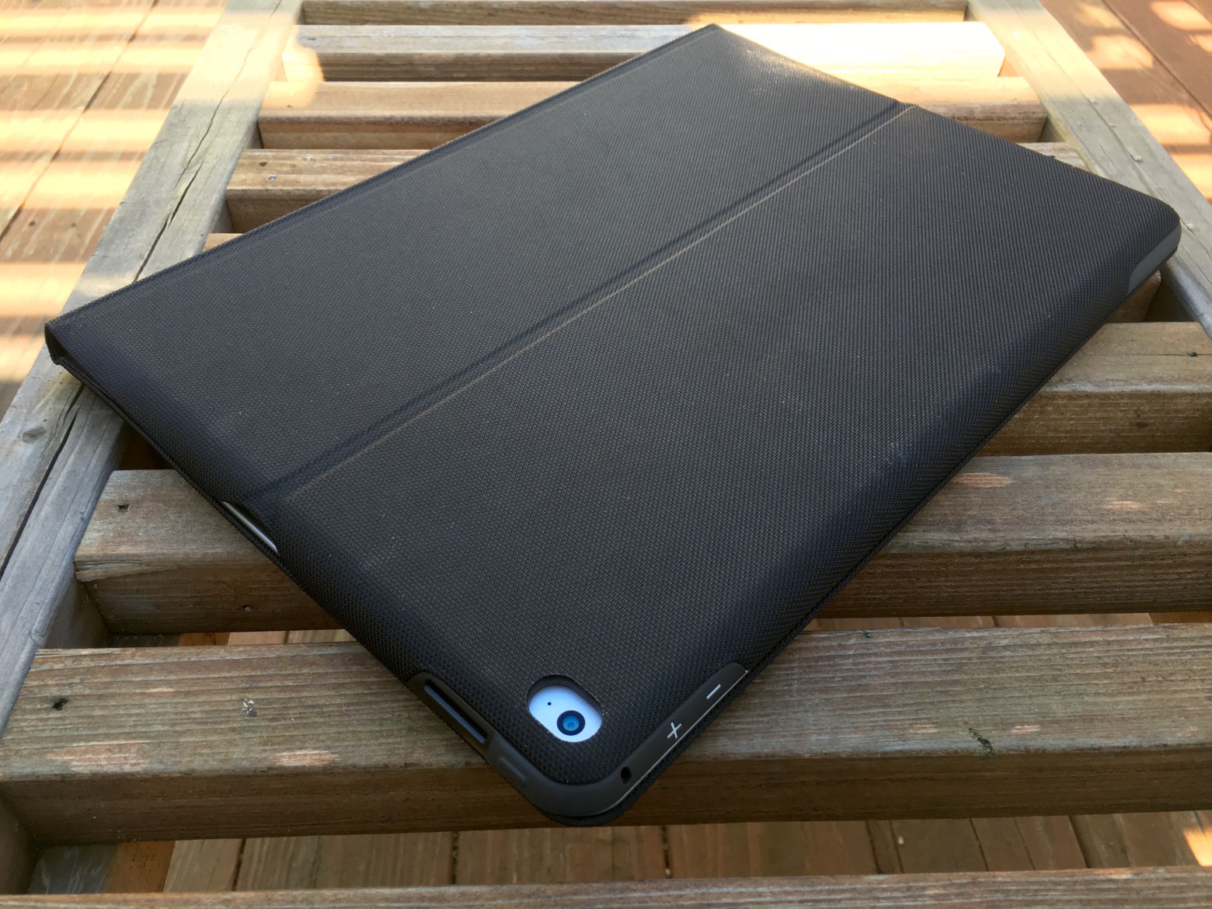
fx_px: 1015
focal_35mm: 29
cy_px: 454
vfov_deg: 48.2
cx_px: 606
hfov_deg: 61.7
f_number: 2.2
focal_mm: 4.15
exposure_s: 1/60
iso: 32
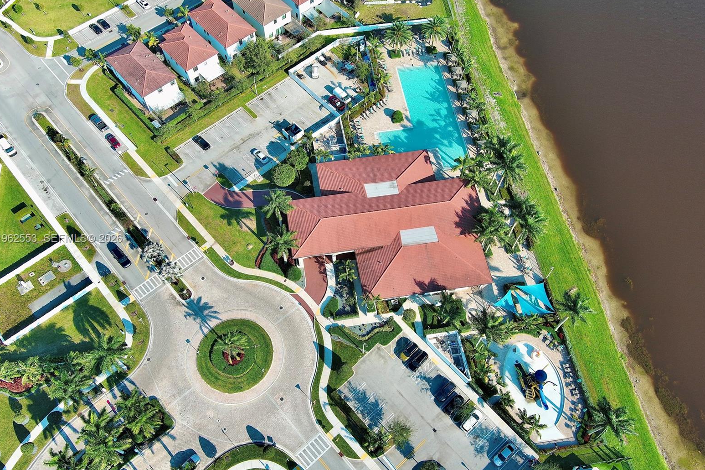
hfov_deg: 61.9
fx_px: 587
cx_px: 345
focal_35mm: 30
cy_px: 239
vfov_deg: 43.6
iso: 100
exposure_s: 1/726
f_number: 2.8
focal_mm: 10.57
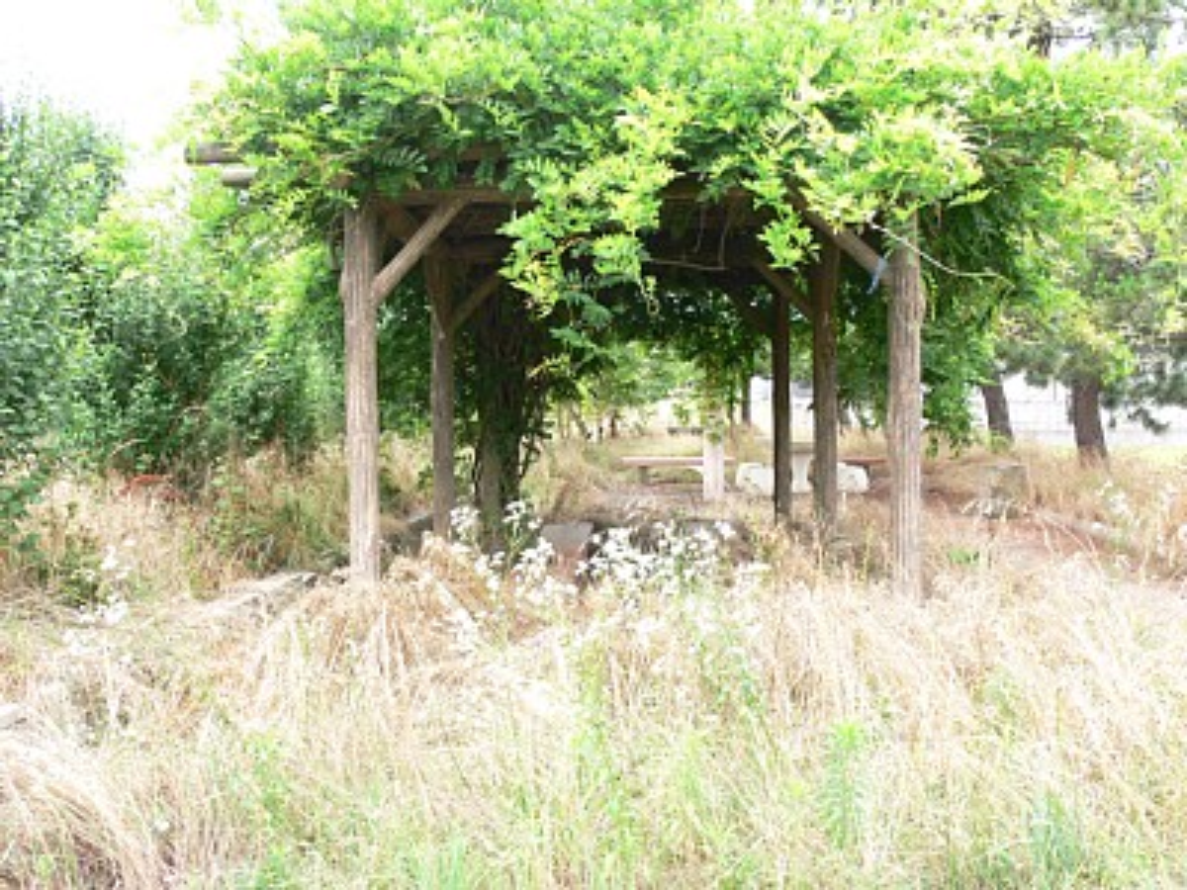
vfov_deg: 40.7
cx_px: 594
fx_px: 1200
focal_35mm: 35
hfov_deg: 52.6
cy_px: 445
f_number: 4
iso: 80
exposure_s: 1/60
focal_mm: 7.4
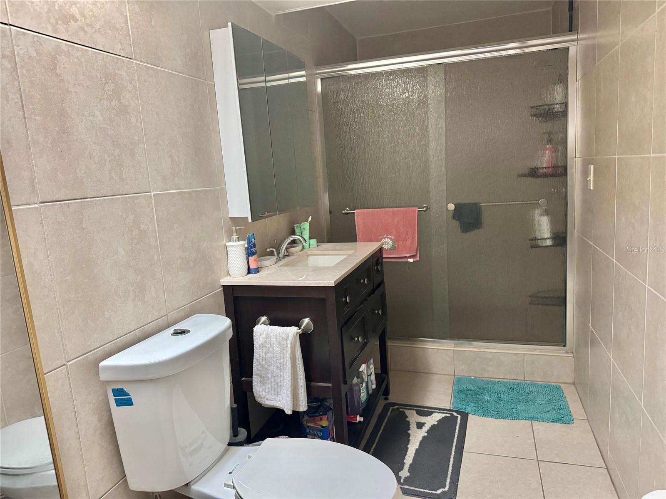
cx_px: 333
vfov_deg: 56.8
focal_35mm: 24
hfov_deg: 71.6
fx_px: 462
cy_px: 250
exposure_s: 1/60
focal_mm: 6.76
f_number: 1.78
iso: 500
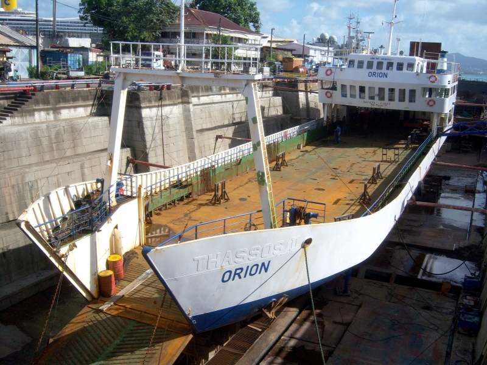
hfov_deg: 51.4
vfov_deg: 39.7
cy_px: 182
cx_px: 244
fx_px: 506
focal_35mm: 36
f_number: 4.8
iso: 80
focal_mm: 7.5
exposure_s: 1/800
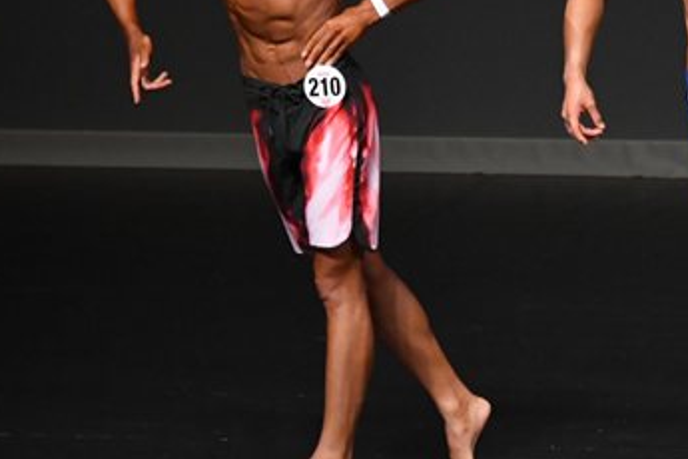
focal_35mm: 640
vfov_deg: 2.1
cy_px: 114
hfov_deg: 3.2
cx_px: 521
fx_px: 12230
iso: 4000
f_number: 5.6
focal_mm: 190
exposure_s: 1/400
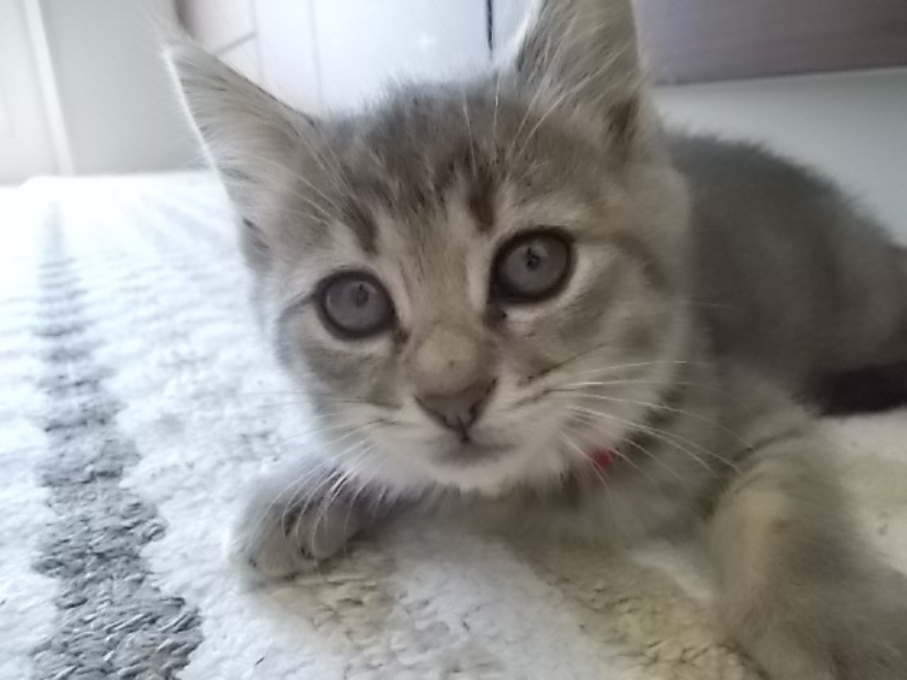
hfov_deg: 67.3
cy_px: 340
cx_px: 454
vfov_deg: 53.1
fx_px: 681
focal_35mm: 26
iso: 800
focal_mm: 4.6
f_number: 3.2
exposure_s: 1/40
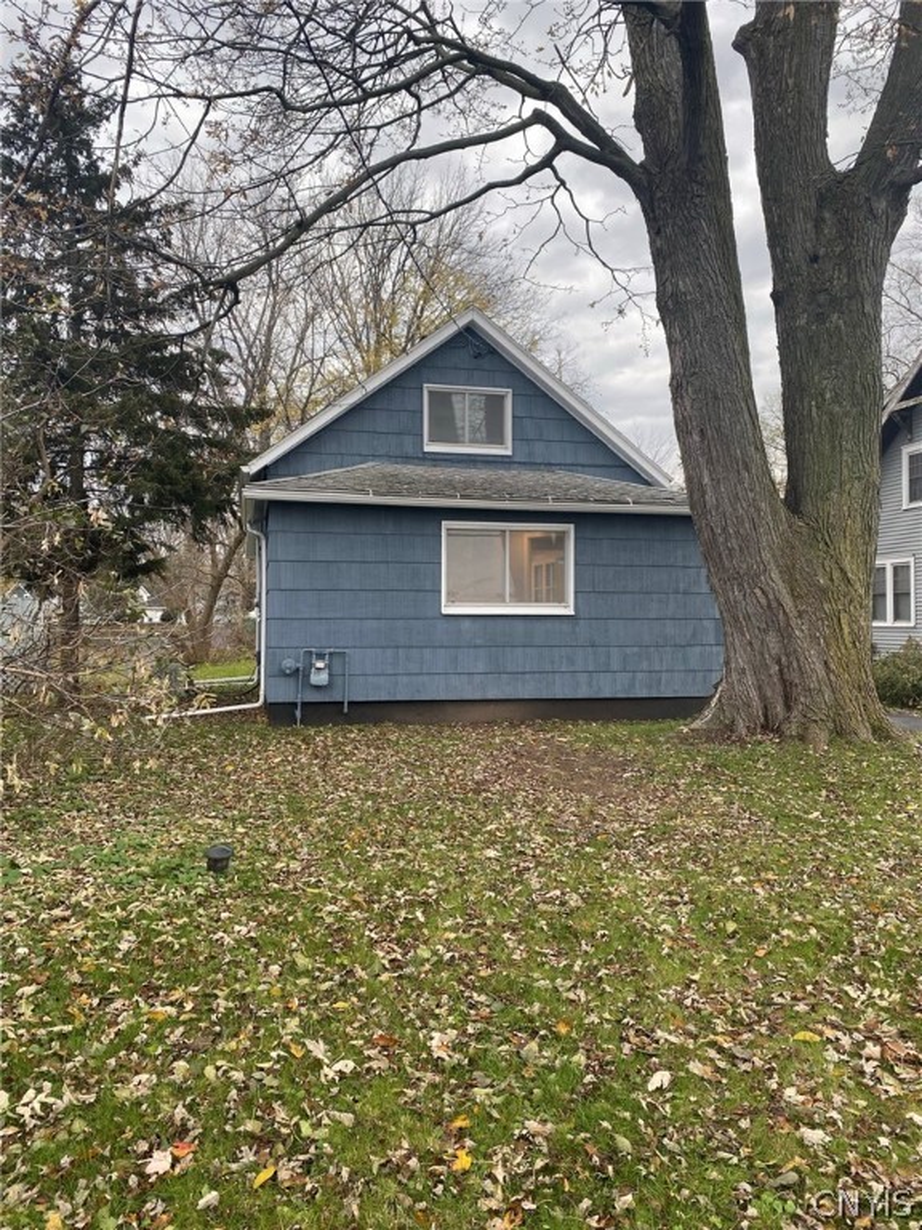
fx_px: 923
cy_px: 615
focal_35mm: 26
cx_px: 461
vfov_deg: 67.3
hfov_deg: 53.1
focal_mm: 4.25
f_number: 1.8
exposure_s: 1/122
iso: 50
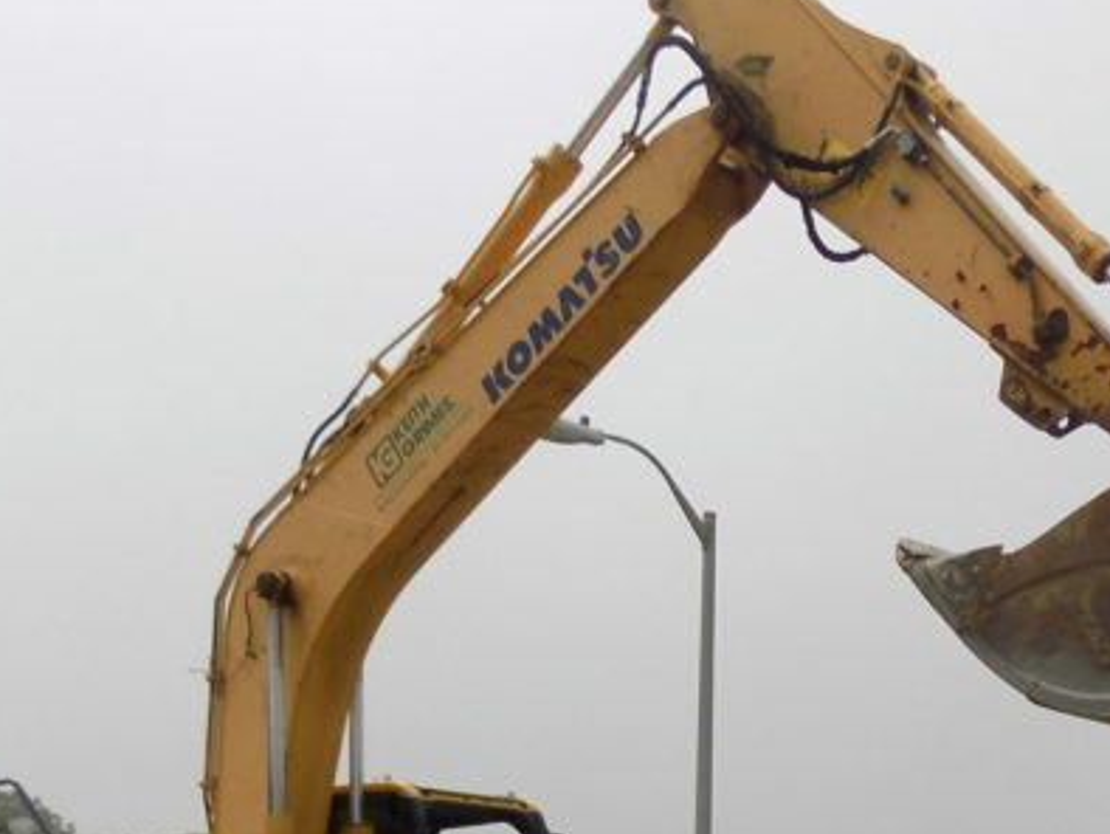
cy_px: 1161
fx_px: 2246
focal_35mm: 70
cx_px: 978
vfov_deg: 19.1
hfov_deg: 26.9
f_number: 9.9
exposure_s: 1/200
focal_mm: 4
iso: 80
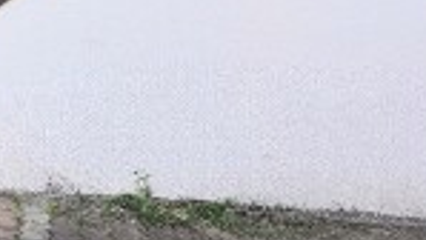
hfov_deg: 16.0
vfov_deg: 9.3
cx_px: -357
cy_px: -391
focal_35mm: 112
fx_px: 1266
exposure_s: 1/383
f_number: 1.68
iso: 18
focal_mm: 6.9
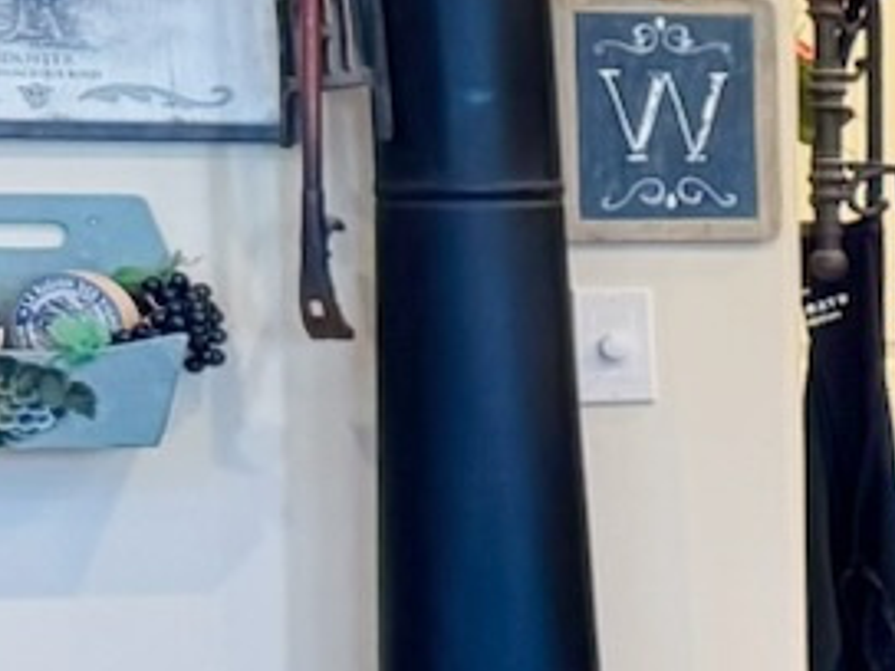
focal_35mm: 181
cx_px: 3333
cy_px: 434
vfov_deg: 8.2
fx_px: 4680
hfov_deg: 7.9
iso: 250
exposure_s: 1/60
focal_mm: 6.76
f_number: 1.78
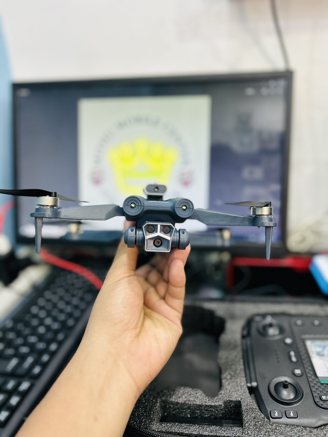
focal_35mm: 26
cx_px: 164
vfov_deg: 67.3
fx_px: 328
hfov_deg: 53.1
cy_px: 218
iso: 125
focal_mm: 5.7
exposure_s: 1/50
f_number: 1.5
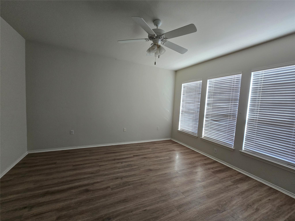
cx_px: 148
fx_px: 111
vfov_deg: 89.9
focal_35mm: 13
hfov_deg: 106.2
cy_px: 110
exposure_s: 1/100
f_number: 2.2
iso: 200
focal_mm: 2.2
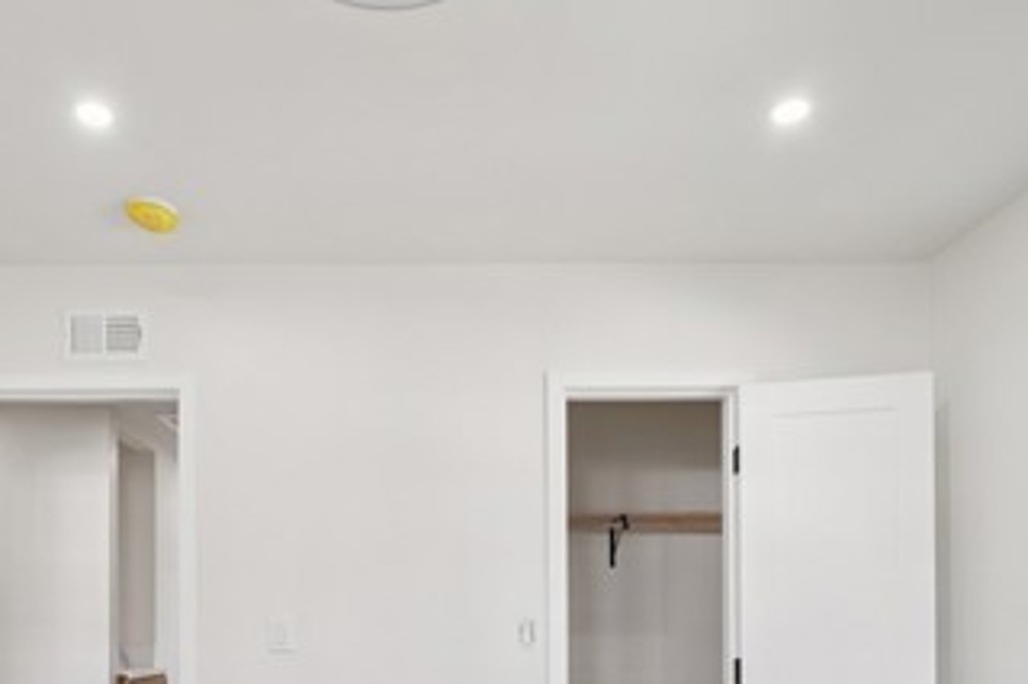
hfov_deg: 67.9
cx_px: 360
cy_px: 607
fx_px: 742
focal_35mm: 26
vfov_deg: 45.2
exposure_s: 1/30
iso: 400
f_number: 8
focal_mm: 13
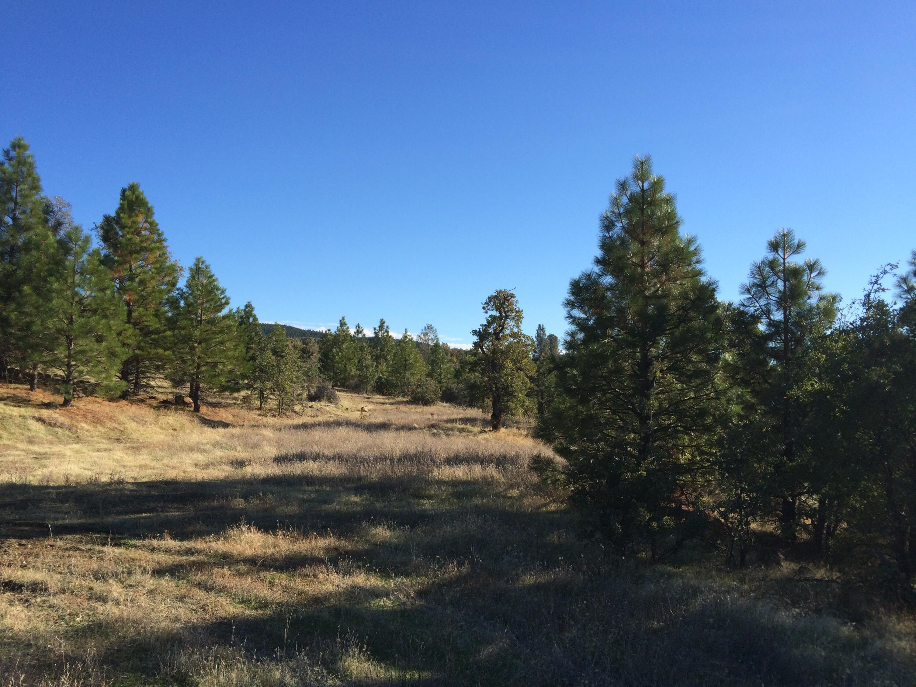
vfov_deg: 48.2
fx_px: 767
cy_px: 344
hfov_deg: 61.7
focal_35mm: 29
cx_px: 458
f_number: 2.2
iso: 32
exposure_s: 1/1466
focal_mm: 4.15
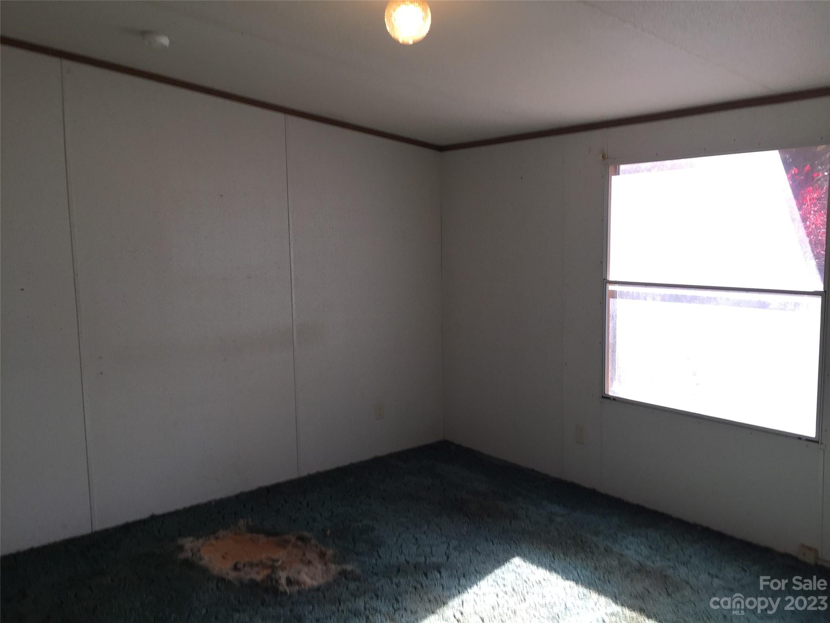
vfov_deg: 48.2
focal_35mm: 29
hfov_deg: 61.7
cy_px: 312
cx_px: 415
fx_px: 695
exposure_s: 1/120
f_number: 2.2
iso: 40
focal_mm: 4.15
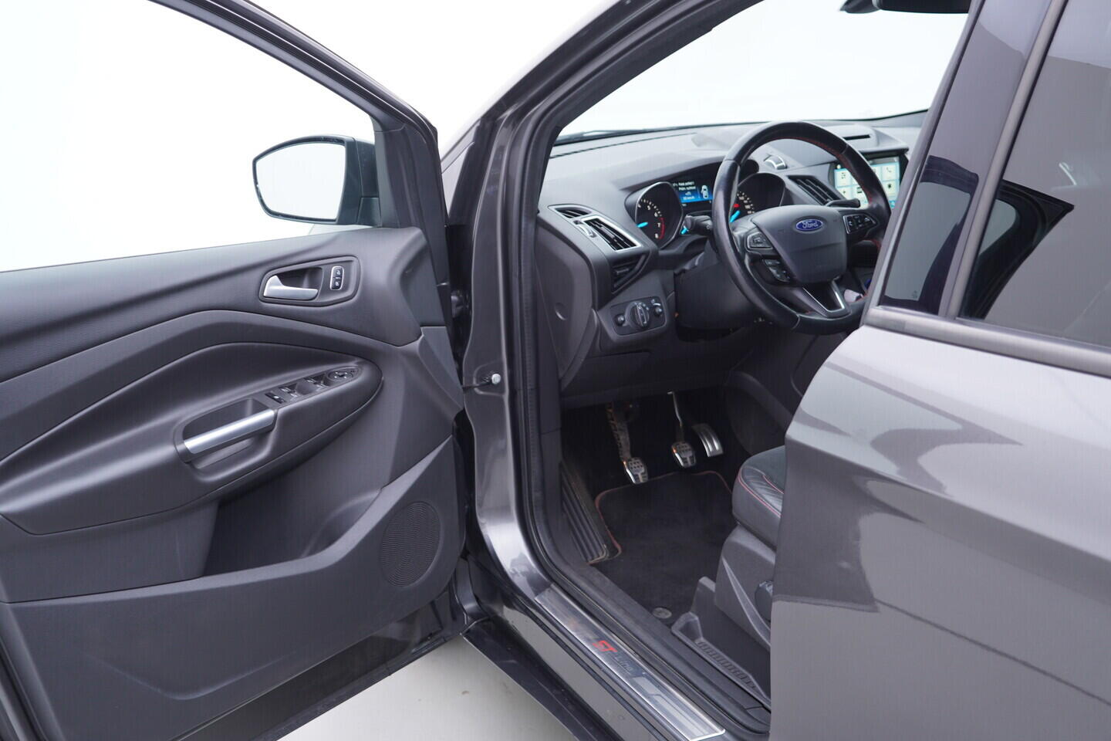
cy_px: 370
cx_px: 556
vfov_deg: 36.9
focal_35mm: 36
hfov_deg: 53.1
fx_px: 1111
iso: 160
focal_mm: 24
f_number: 2.8
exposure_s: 1/40
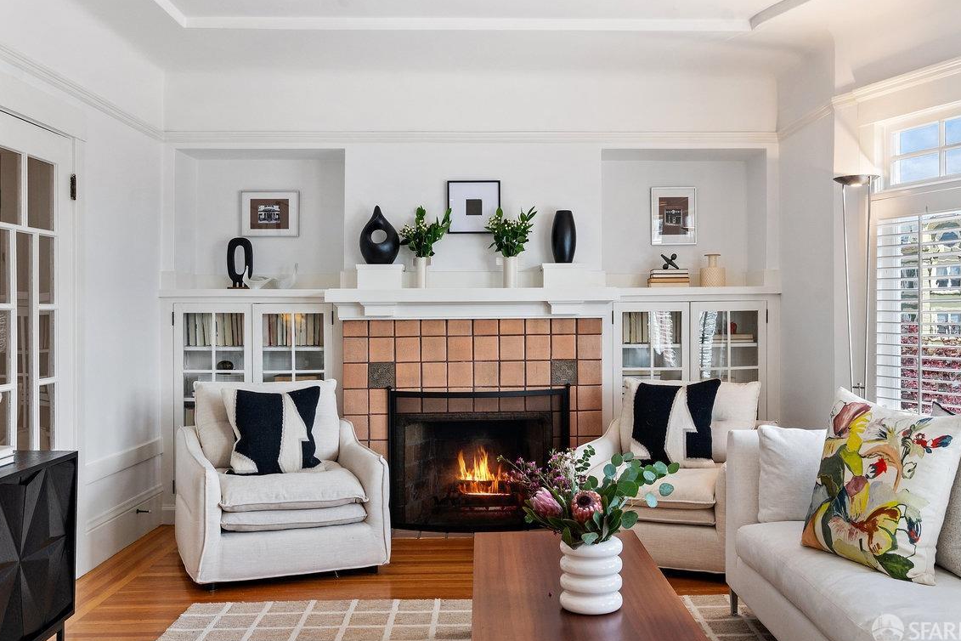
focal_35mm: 35
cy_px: 309
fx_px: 934
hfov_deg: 54.4
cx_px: 496
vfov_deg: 37.8
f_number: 9
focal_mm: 22
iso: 400
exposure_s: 1/30
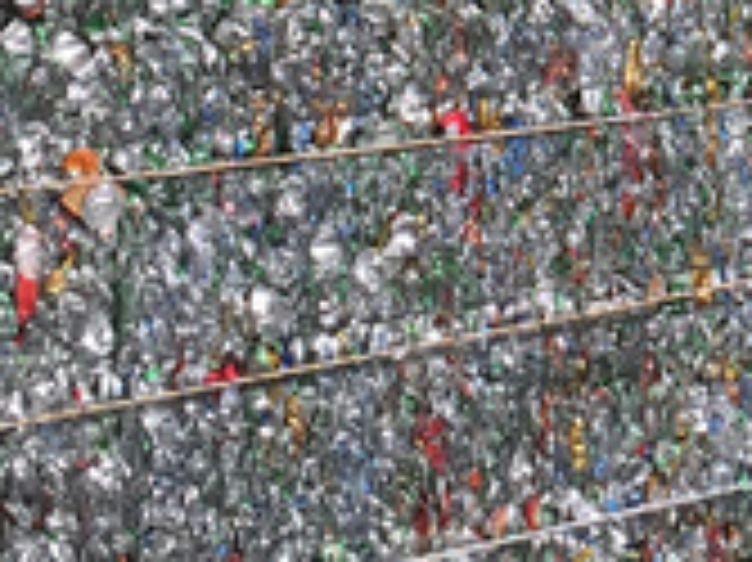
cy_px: -288
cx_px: 1036
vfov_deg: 10.3
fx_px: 3017
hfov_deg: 13.6
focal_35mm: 139
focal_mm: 4.15
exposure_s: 1/50
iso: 32
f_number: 2.2
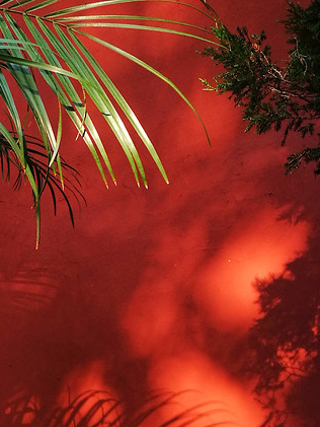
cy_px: 336
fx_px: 973
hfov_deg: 18.2
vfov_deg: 24.4
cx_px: 3
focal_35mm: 79
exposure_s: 1/100
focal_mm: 4.5
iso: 64
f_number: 2.2
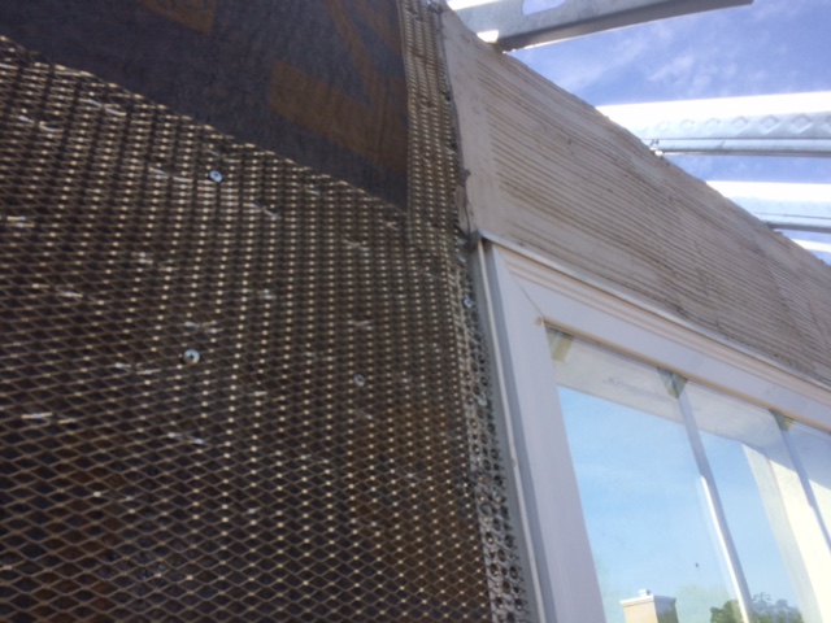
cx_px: 416
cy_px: 312
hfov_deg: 61.7
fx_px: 696
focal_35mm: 29
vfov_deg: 48.2
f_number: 2.2
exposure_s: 1/873
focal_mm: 4.15
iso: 32
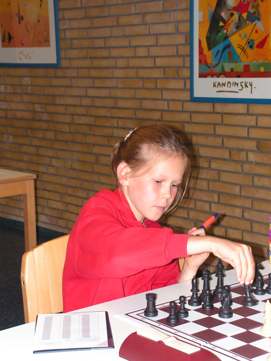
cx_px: 136
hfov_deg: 20.7
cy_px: 180
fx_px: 741
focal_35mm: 71
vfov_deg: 27.4
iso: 200
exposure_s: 1/80
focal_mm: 11.9
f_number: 3.3
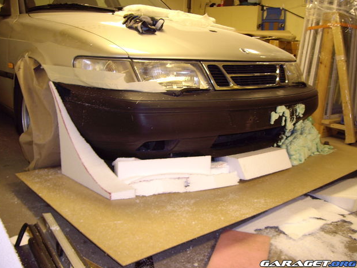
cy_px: 132
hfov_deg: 47.9
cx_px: 175
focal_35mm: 39
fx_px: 402
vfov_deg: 36.8
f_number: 2.7
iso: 100
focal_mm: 6.2
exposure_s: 1/8
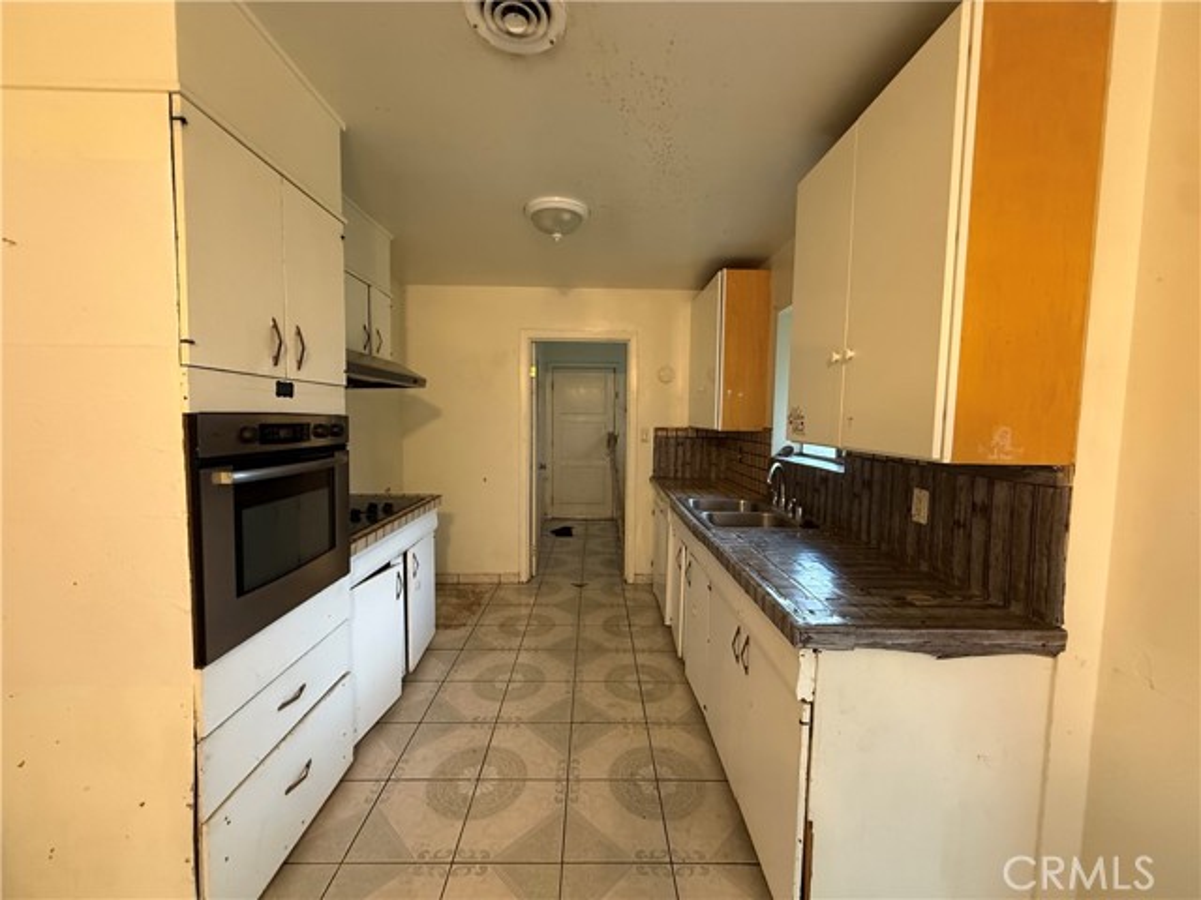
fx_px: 486
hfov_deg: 102.1
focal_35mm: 14
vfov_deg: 85.7
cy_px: 450
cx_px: 600
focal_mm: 2.22
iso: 640
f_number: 2.2
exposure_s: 1/60
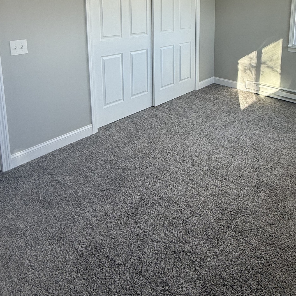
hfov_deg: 58.4
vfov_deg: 53.7
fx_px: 261
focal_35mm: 27
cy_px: 45
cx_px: 182
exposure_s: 1/122
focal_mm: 2.22
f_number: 2.2
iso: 64
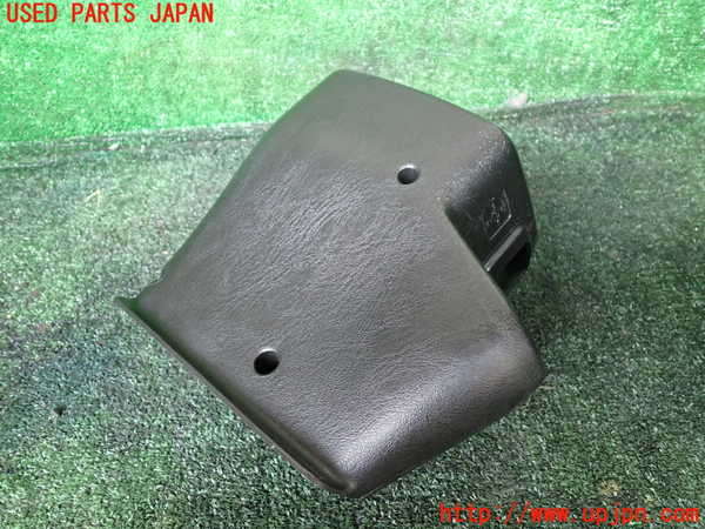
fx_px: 611
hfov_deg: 60.0
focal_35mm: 30
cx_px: 352
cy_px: 264
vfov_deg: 46.8
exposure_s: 1/30
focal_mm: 5.4
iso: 500
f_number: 2.3
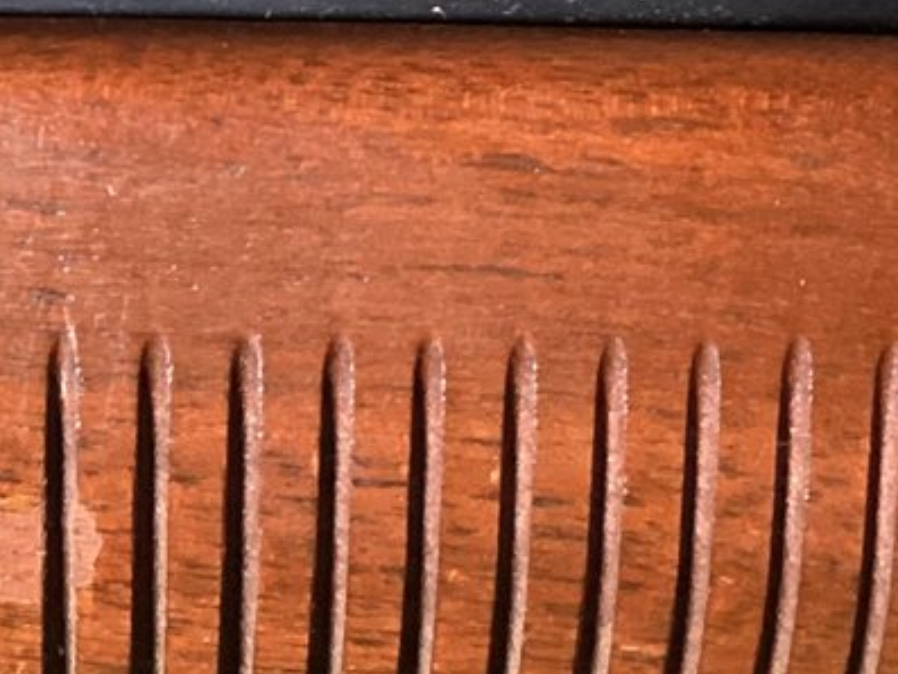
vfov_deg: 12.4
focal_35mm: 118
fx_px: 3062
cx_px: 112
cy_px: 10
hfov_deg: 16.5
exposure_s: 1/40
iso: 320
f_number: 2.4
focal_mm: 3.3
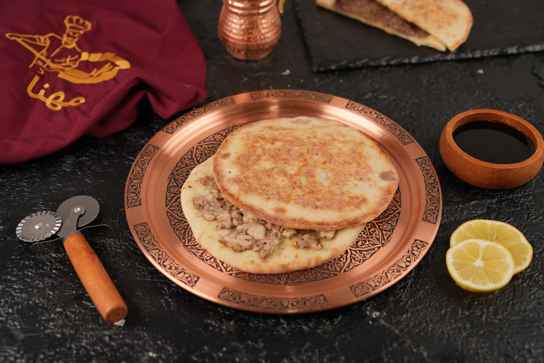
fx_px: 740
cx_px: 272
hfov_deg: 40.3
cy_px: 182
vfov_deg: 27.5
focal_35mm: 49
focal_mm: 49
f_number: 4
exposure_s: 1/400
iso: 400
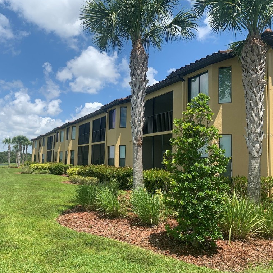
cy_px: 135
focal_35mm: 31
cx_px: 99
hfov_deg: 51.9
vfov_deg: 52.5
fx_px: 277
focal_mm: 4.25
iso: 25
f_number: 1.8
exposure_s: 1/2364
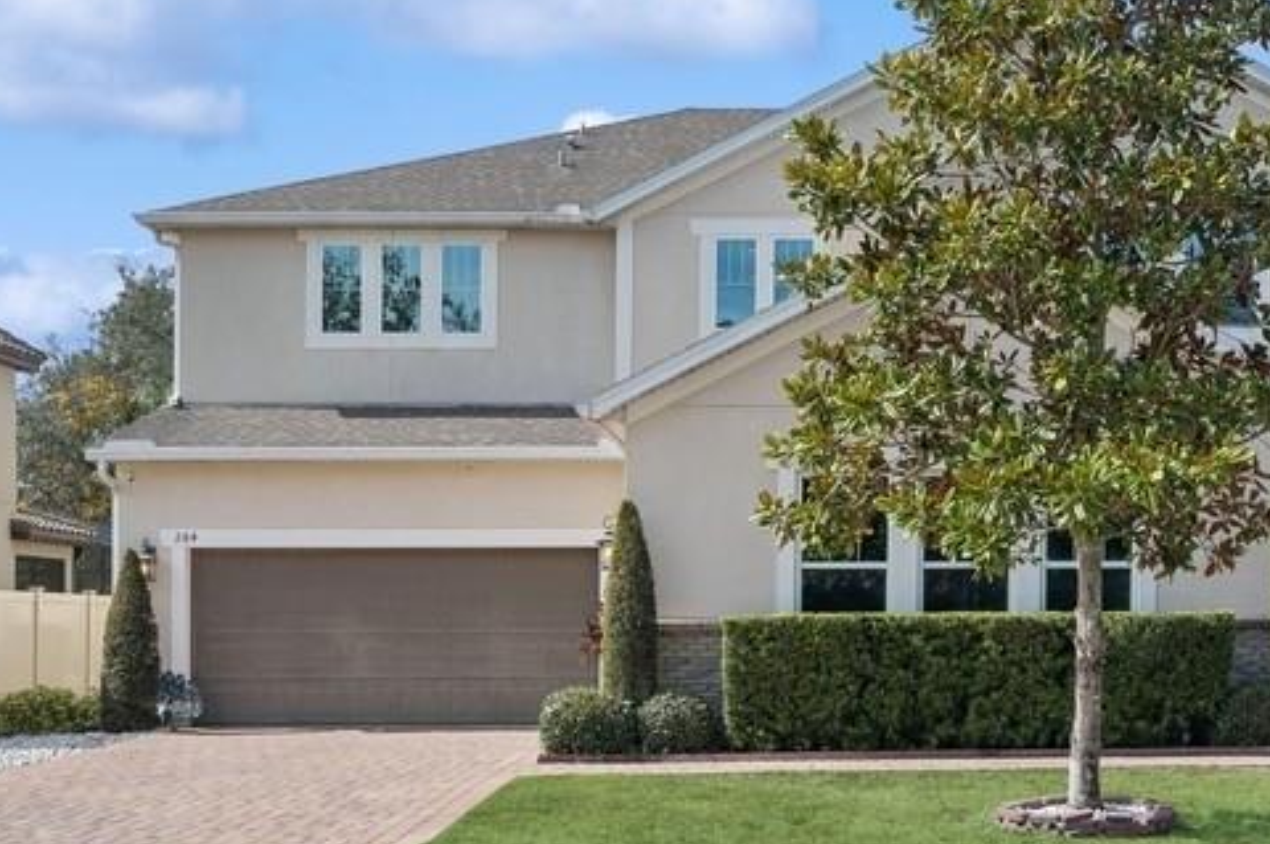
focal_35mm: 50
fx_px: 1762
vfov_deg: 26.9
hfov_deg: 39.2
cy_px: 341
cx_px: 833
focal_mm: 20
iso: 100
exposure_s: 1/200
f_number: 11
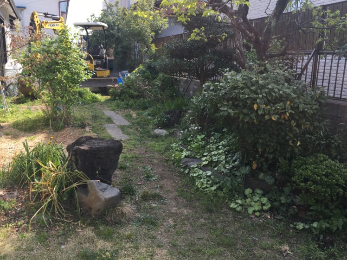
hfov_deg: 58.3
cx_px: 168
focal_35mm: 31
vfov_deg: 45.4
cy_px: 121
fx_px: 311
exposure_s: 1/490
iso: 25
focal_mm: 4.15
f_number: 2.2
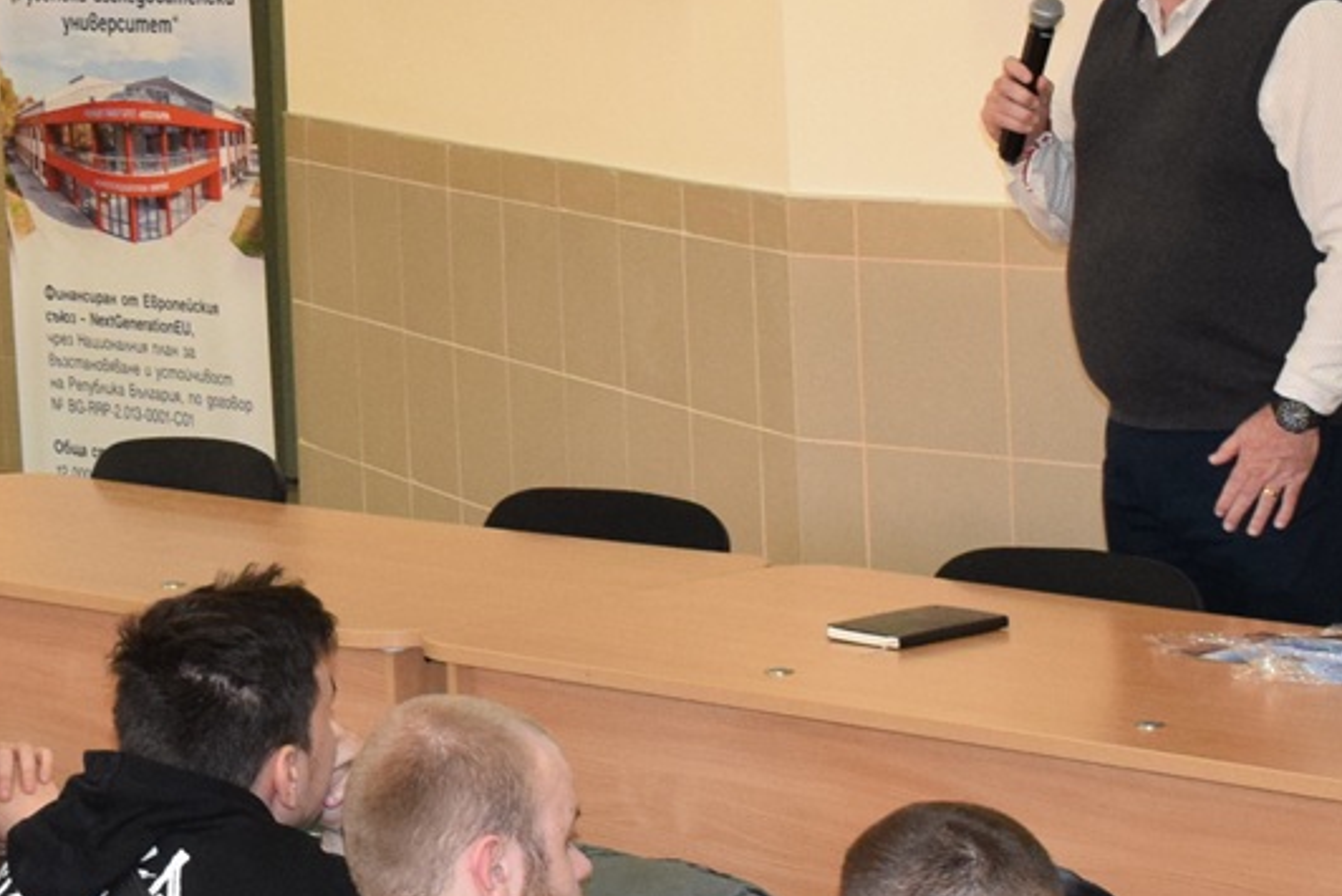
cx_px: -88
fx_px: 5247
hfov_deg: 14.3
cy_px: 124
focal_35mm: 141
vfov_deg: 9.7
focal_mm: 27
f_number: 5.6
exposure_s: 1/200
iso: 1600
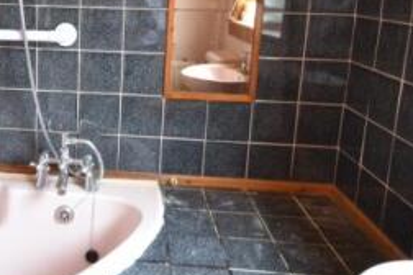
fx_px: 447
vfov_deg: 33.1
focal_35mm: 39
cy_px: 52
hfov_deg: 47.1
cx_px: 88
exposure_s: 1/15
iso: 220
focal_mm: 10
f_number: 4.5
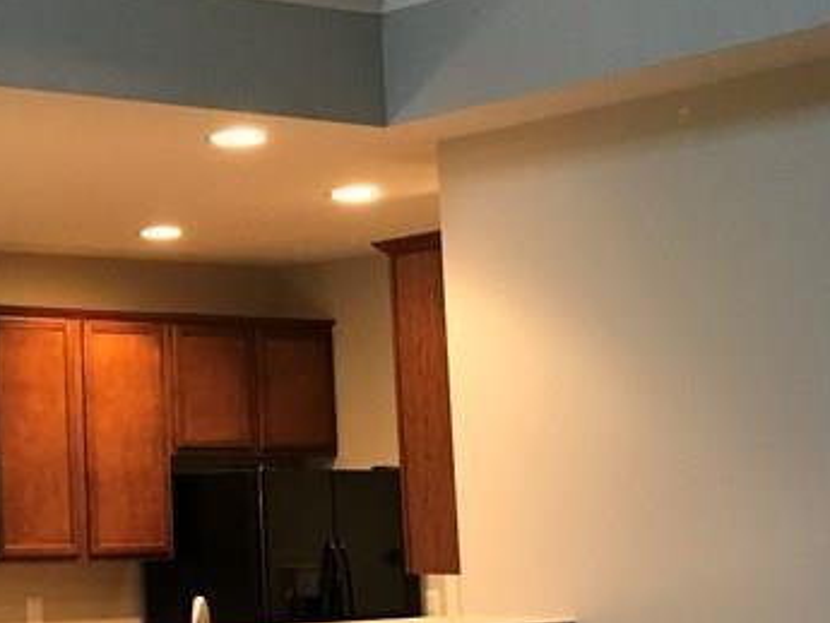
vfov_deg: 17.8
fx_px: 1991
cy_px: 298
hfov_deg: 22.0
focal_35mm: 83
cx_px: -130
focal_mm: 3.99
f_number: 1.8
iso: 100
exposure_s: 1/15
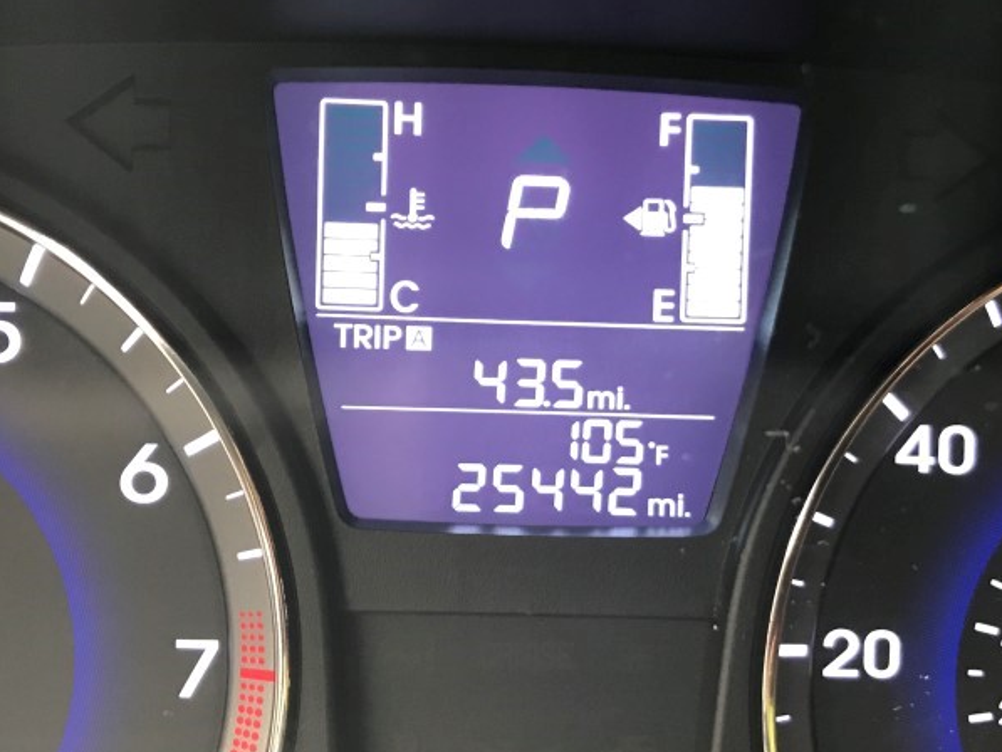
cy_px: 415
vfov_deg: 30.3
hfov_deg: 39.6
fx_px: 1390
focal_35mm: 48
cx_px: 561
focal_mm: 3.99
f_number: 1.8
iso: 64
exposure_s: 1/15
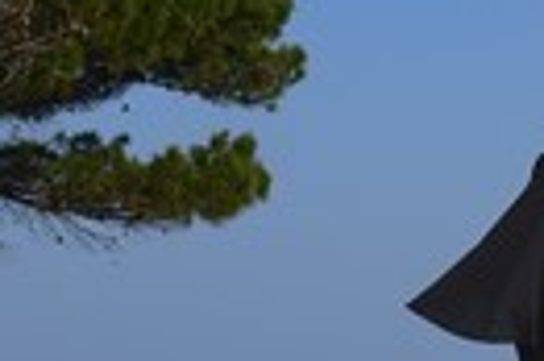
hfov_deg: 12.5
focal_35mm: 154
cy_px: 564
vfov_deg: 8.7
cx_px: 868
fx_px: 2324
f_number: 11
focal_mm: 48
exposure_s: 1/320
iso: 200
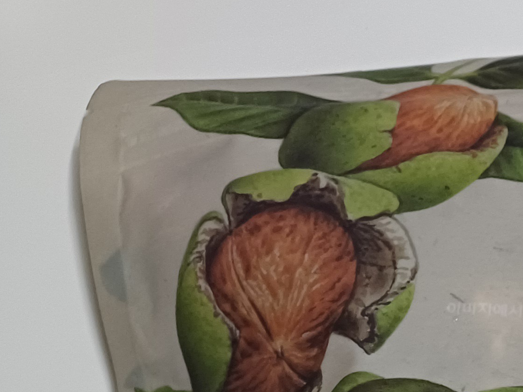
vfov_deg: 15.2
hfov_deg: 18.7
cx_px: 842
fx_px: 1345
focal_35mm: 89
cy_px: 603
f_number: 1.8
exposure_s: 1/60.2
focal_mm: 4.65
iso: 200
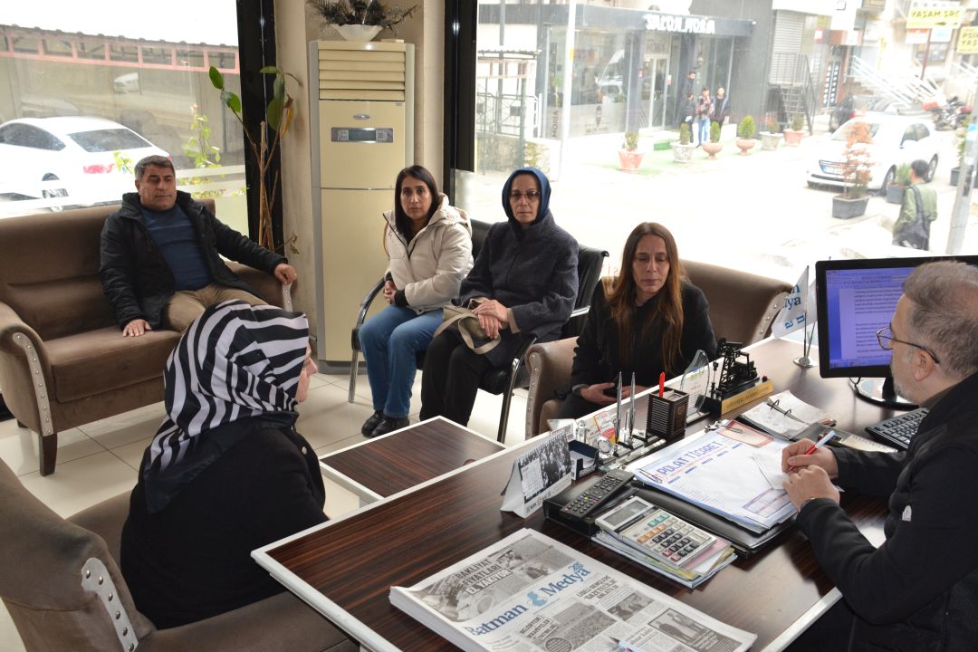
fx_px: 896
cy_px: 326
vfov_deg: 40.0
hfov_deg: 57.2
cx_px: 489
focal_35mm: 33
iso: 560
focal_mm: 22
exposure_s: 1/60
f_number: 3.8
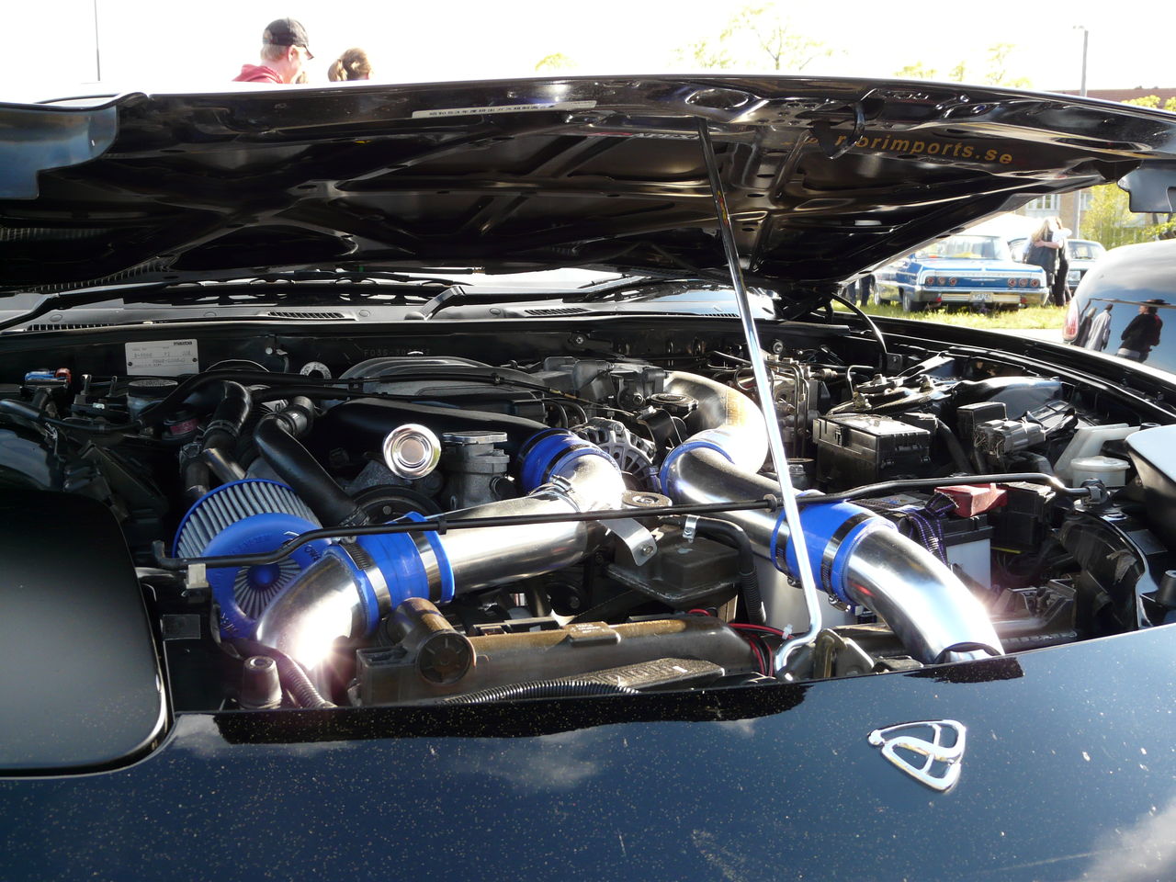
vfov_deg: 35.1
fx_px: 1393
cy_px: 441
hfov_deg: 45.8
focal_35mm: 41
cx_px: 588
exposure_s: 1/125
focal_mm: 6.7
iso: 100
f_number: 3.6
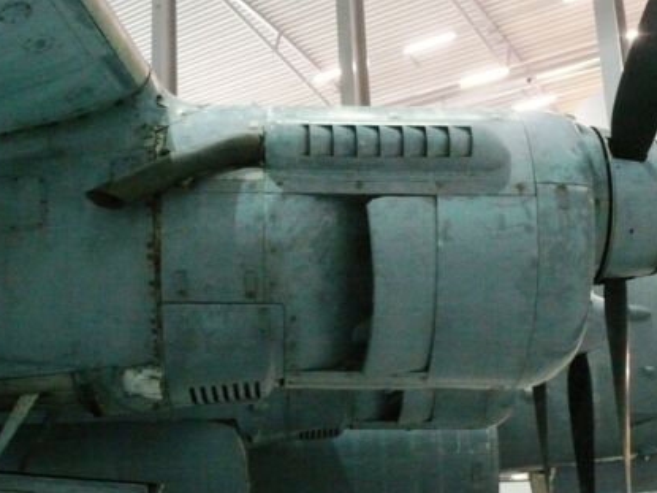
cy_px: 220
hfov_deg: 36.1
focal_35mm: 53
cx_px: 274
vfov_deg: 27.5
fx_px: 1006
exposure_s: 1/20
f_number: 2.8
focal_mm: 8.5
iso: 800
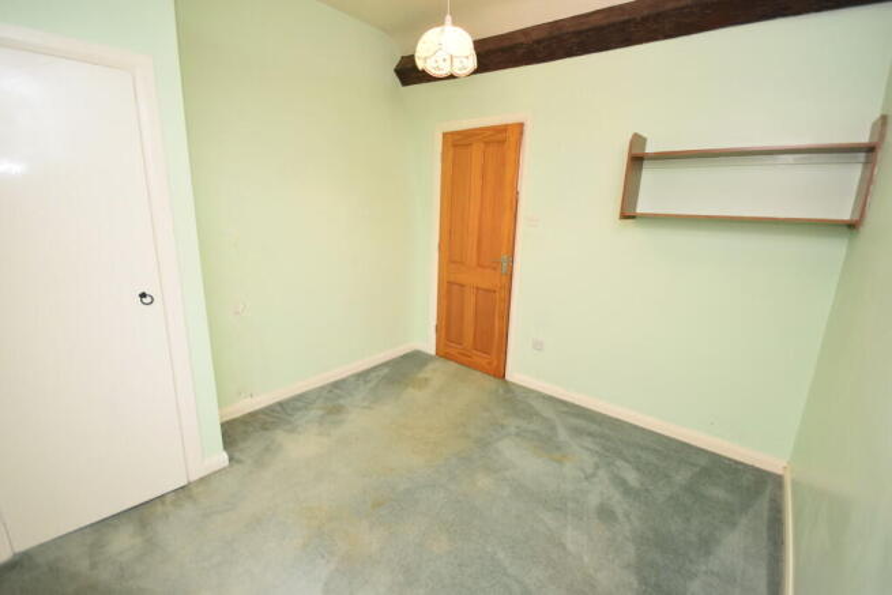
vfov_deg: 77.4
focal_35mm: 15
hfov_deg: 100.4
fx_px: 372
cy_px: 298
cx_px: 446
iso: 1100
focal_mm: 10
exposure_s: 1/125
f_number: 4
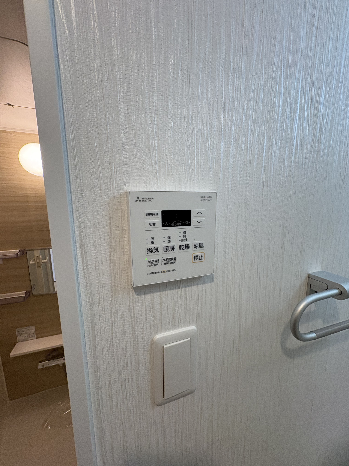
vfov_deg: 102.1
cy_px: 233
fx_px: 188
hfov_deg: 85.7
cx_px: 174
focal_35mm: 14
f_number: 2.2
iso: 125
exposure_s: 1/120
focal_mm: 2.22
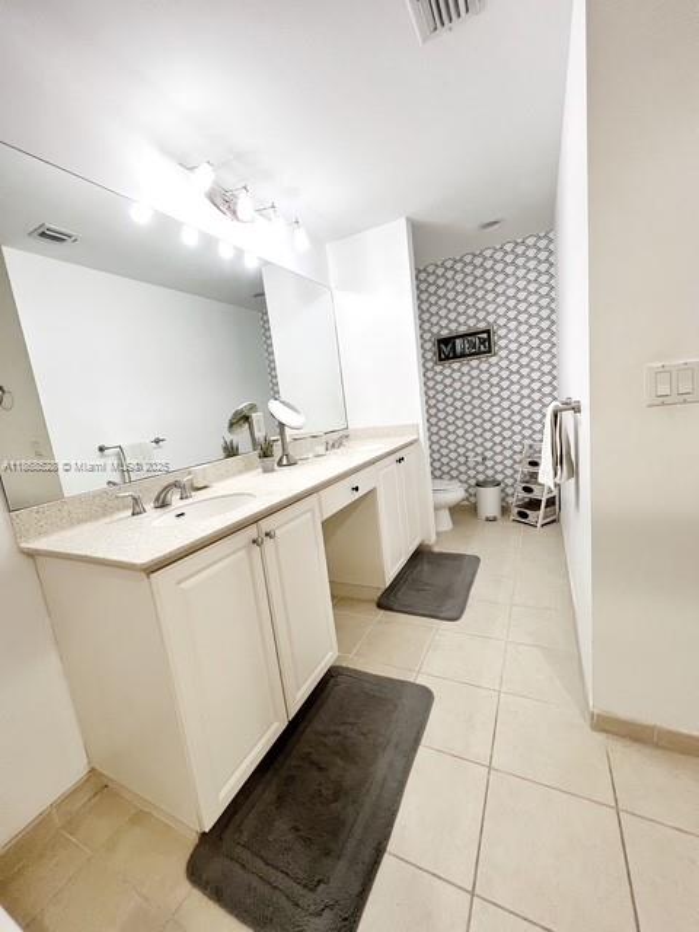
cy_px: 466
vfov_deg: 106.2
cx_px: 350
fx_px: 350
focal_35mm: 13
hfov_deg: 89.9
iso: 200
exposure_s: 1/120
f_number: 1.8
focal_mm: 1.57
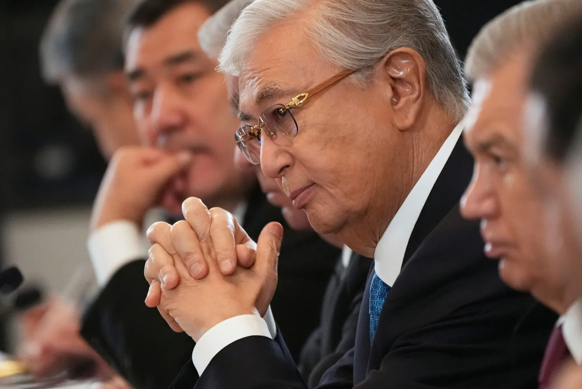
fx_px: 9707
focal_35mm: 600
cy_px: 194
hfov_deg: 3.4
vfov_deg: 2.3
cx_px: 291
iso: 6400
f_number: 5.6
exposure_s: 1/100
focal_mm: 400
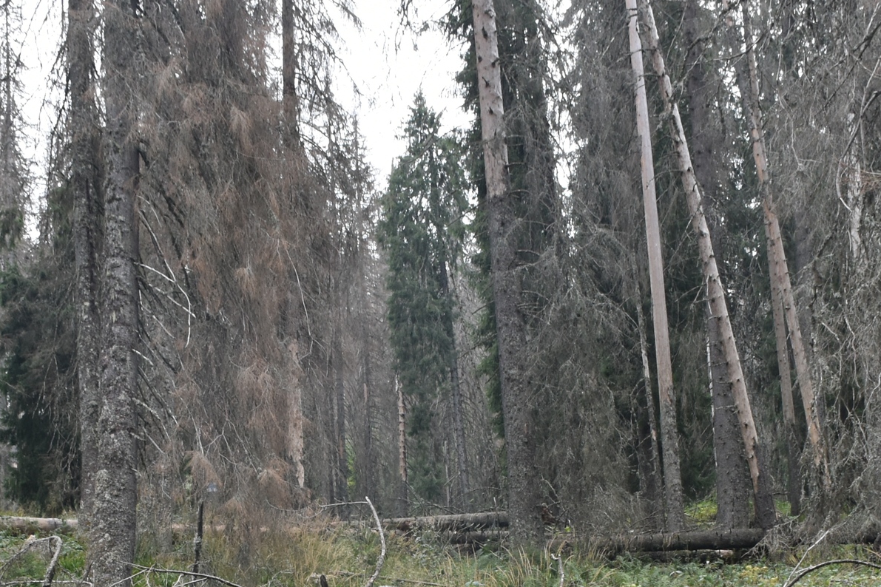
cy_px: 688
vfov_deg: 19.0
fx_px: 1664
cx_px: 442
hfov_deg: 29.7
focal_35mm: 68
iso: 400
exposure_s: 1/160
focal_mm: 18
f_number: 6.3
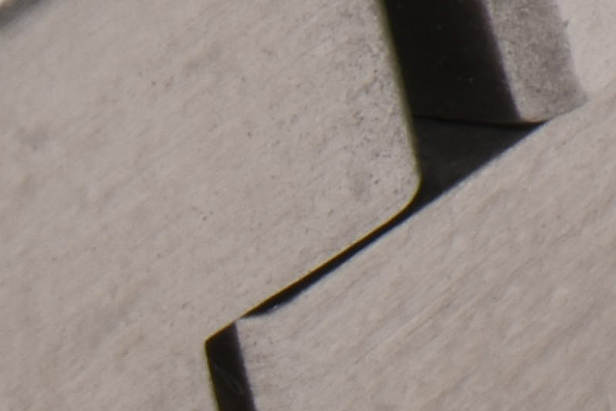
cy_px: 1010
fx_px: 16456
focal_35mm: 962
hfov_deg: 2.1
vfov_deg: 1.4
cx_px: -1005
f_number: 25
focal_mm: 85
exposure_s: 1/100
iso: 100
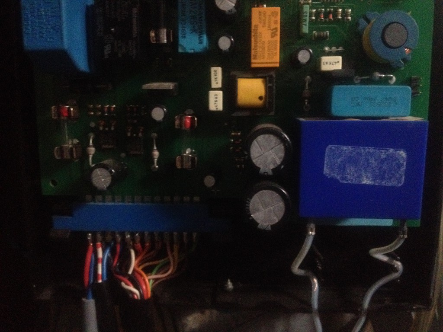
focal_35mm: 35
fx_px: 448
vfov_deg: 40.7
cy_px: 166
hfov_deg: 52.6
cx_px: 222
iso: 800
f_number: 2.4
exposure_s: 1/15
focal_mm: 4.28
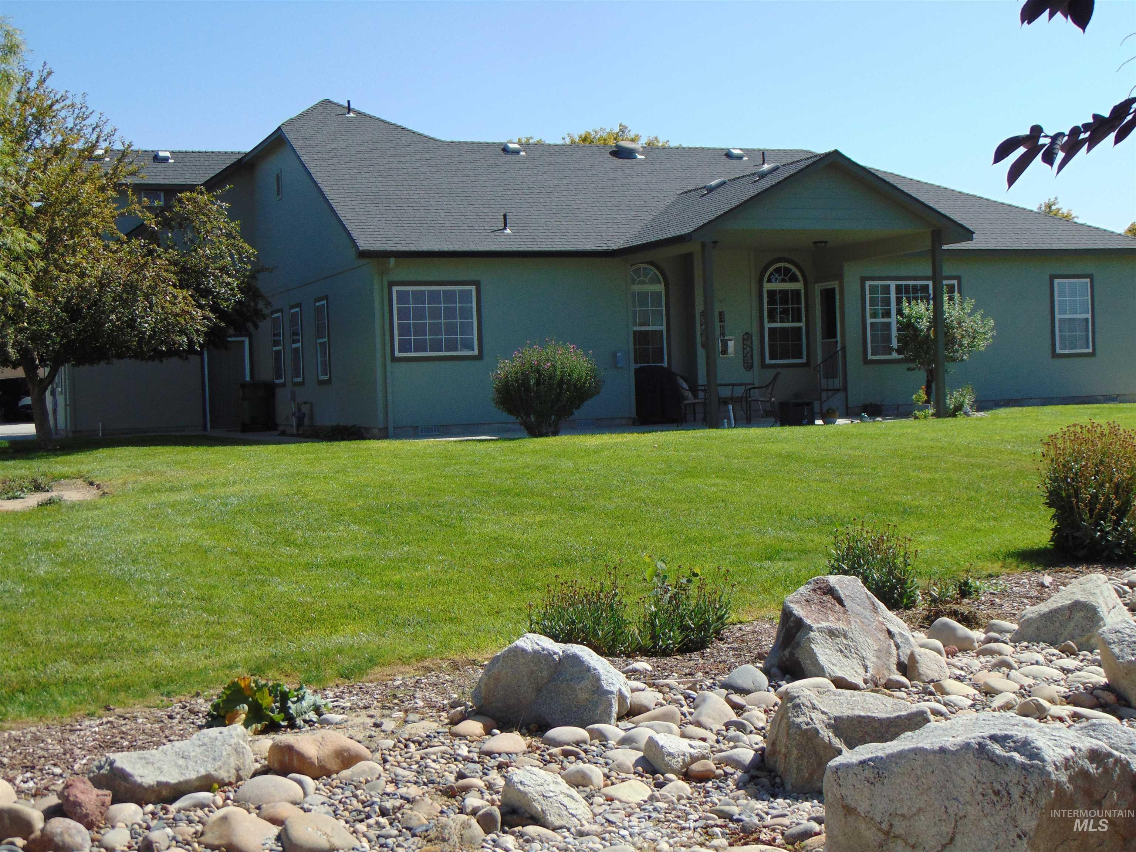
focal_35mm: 50
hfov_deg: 38.2
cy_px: 426
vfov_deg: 29.1
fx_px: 1641
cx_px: 568
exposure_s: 1/800
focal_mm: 9
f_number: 3.5
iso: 80
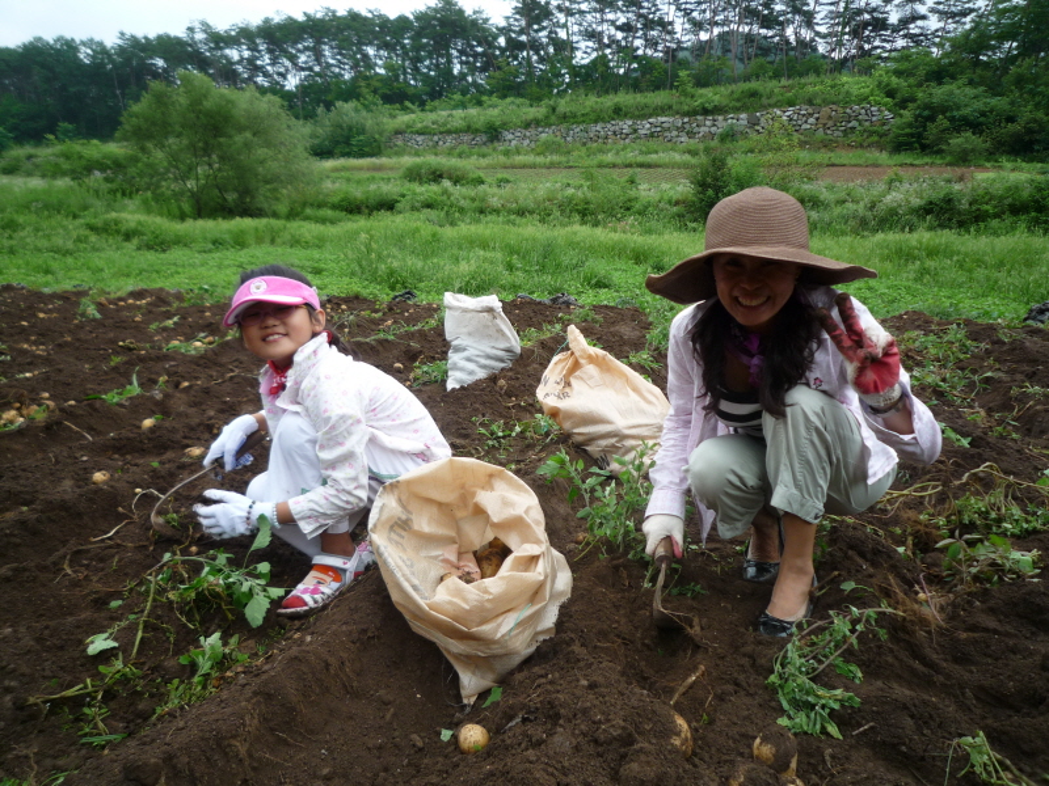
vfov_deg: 54.9
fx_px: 758
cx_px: 524
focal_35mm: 25
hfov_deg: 69.4
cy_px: 393
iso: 100
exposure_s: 1/500
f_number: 2.8
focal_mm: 4.4
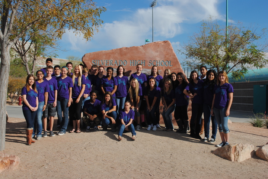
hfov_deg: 41.1
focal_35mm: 48
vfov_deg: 28.2
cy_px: 90
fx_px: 358
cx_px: 134
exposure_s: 1/320
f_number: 9
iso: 100
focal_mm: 32
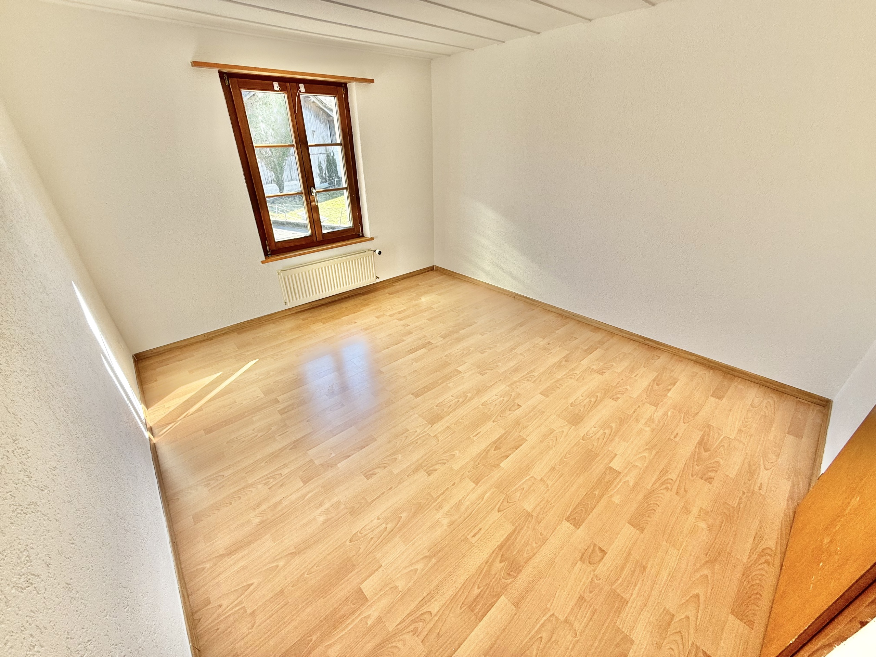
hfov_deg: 102.1
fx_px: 354
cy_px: 328
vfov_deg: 85.7
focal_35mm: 14
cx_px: 438
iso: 40
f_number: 2.2
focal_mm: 2.22
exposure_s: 1/106
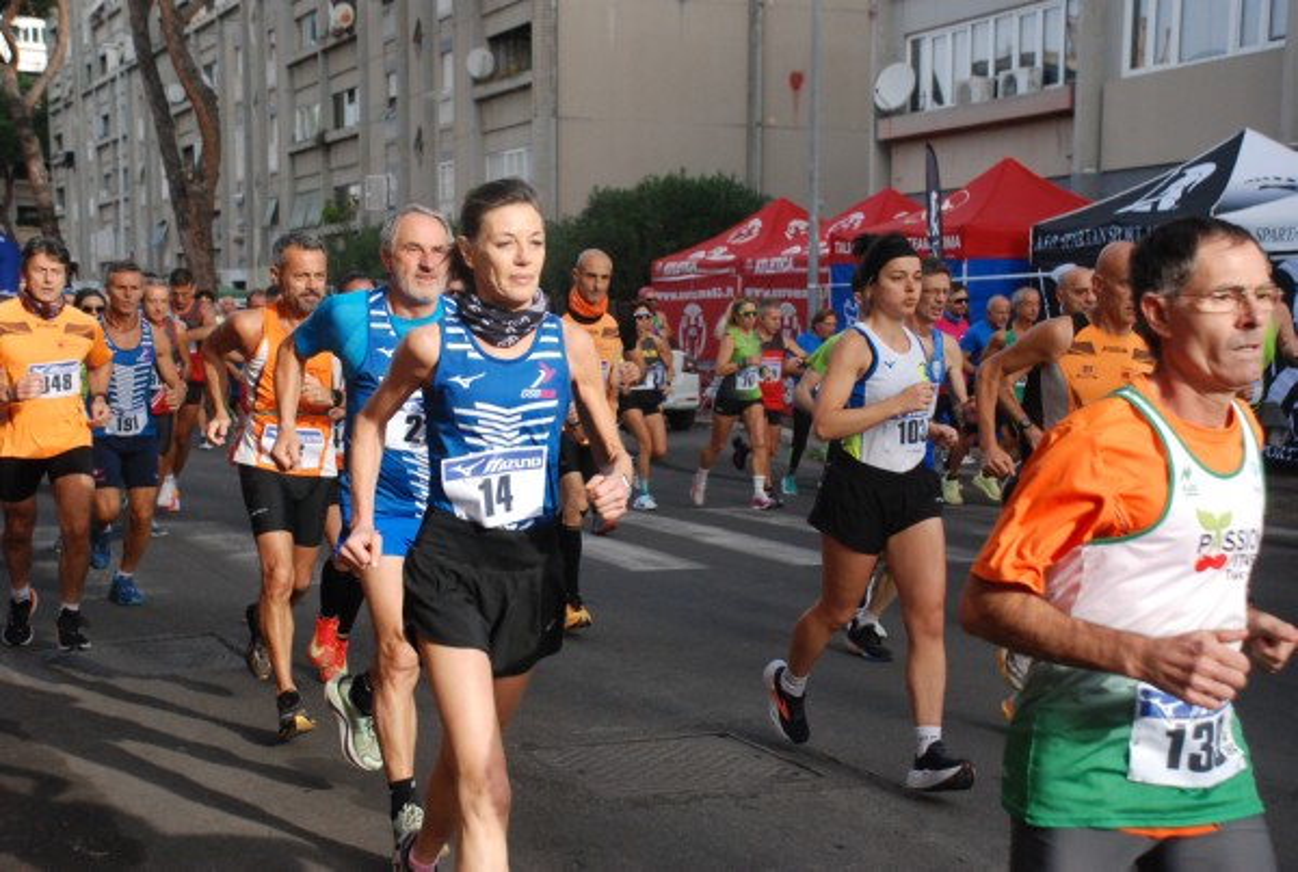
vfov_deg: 23.9
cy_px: 436
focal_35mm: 57
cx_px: 649
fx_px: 2060
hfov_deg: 35.0
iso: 1000
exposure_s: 1/1250
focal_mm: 38
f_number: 5
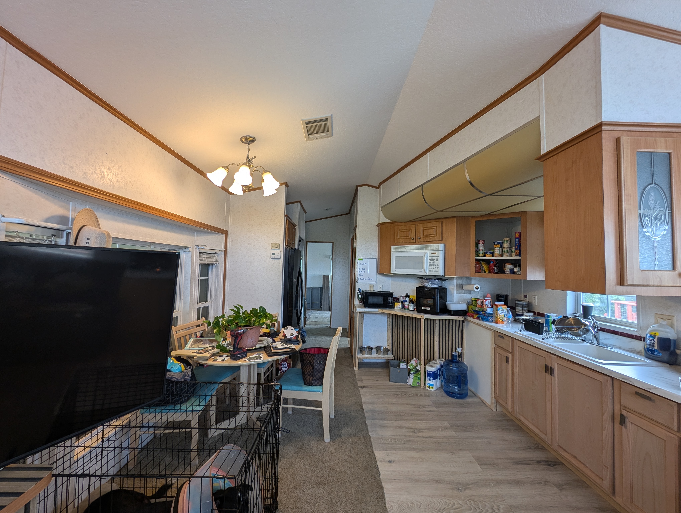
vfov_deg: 94.6
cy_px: 256
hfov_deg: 110.5
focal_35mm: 12
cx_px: 340
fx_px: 236
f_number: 1.95
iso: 42
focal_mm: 2.23
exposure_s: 1/24
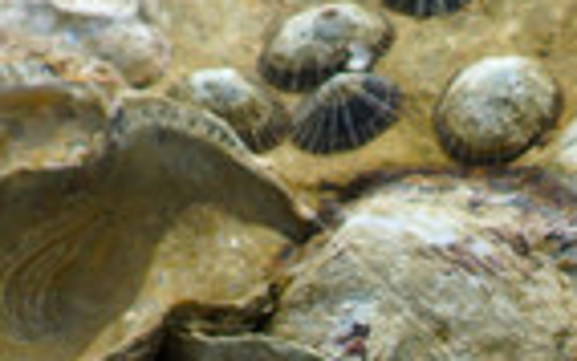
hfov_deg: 1.4
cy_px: 649
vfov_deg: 0.9
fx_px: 24315
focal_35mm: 1545
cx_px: 742
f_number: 13
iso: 200
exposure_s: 1/250
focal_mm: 140
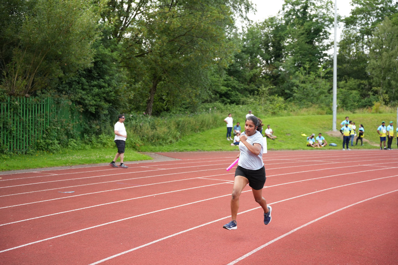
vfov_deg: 31.0
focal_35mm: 43
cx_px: 199
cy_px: 132
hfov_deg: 45.2
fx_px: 477
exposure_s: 1/640
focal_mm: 43.2
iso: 250
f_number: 2.8
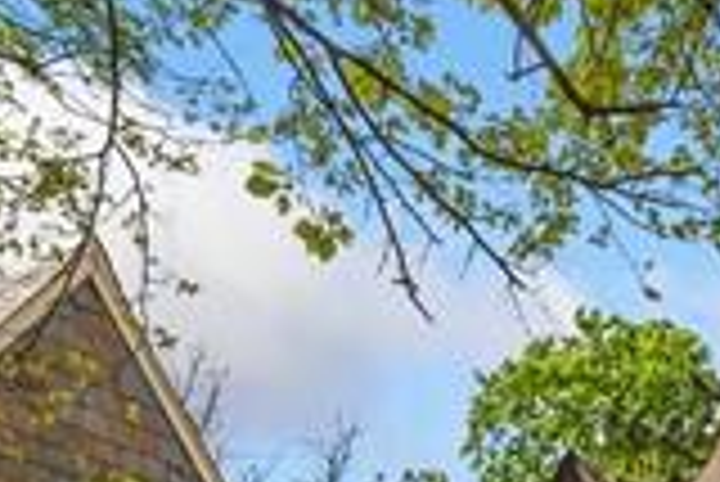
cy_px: 1079
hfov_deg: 20.4
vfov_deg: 11.8
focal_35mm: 98
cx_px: 628
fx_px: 1970
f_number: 11
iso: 200
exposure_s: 1/125
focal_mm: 14.5
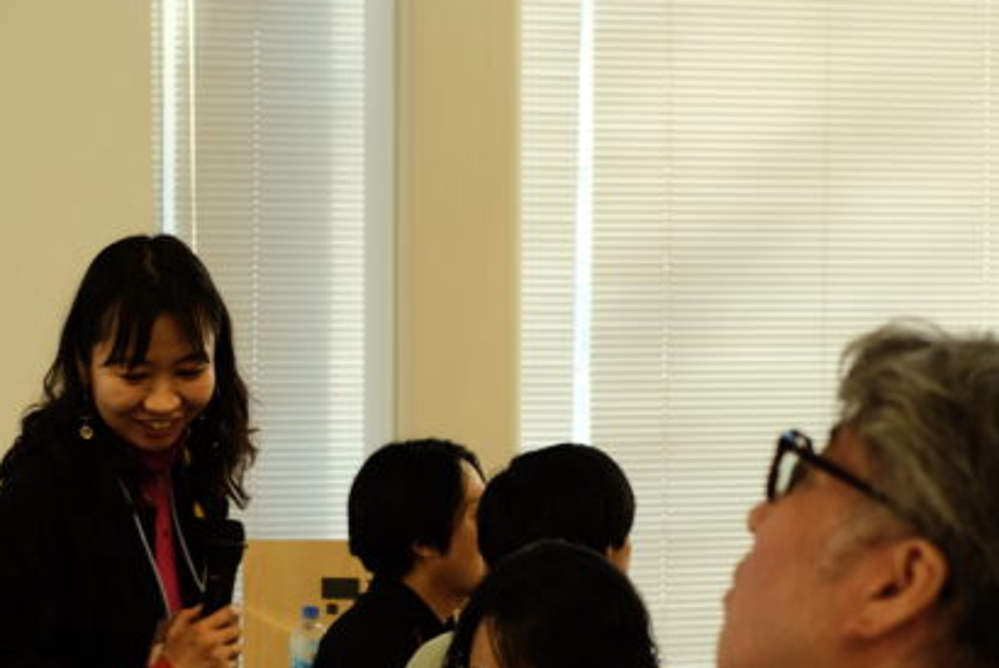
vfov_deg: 11.0
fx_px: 3443
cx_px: 385
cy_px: 517
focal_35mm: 124
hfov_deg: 16.5
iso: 400
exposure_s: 1/60
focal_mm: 35
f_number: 3.2
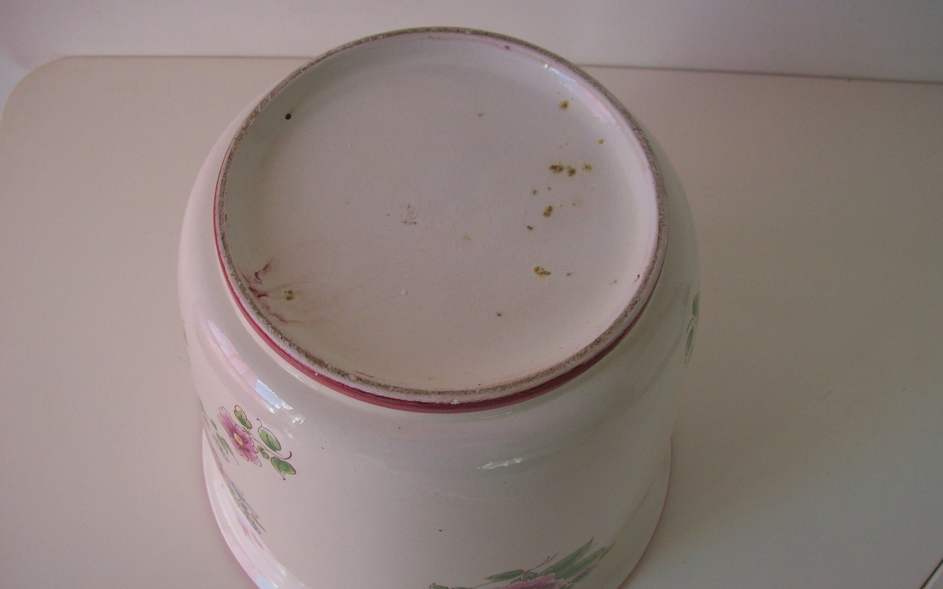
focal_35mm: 39
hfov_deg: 50.4
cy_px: 334
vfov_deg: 32.7
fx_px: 1002
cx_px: 469
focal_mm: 6
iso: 80
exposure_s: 1/89.4
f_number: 2.7
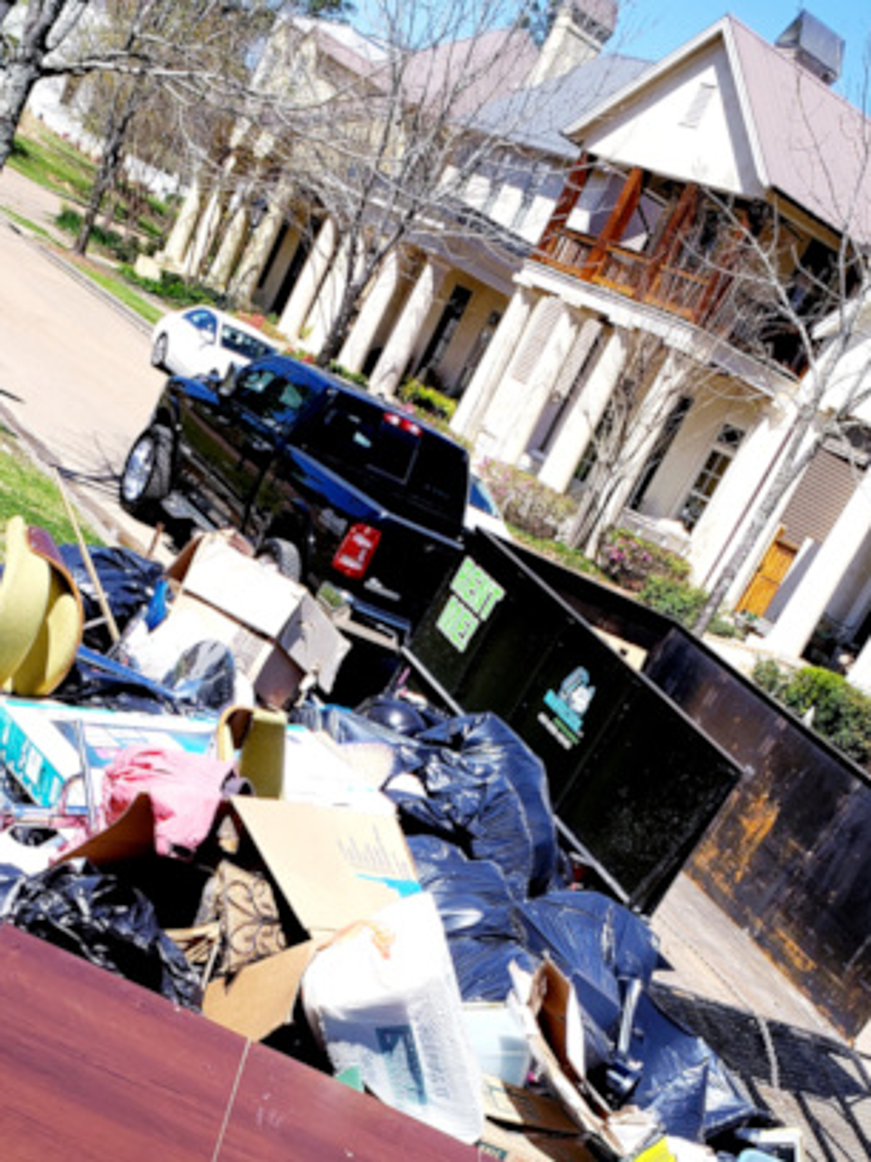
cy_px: 1065
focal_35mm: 51
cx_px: 347
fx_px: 1711
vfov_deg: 35.1
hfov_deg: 28.5
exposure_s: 1/1154
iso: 50
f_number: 2.4
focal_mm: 4.3
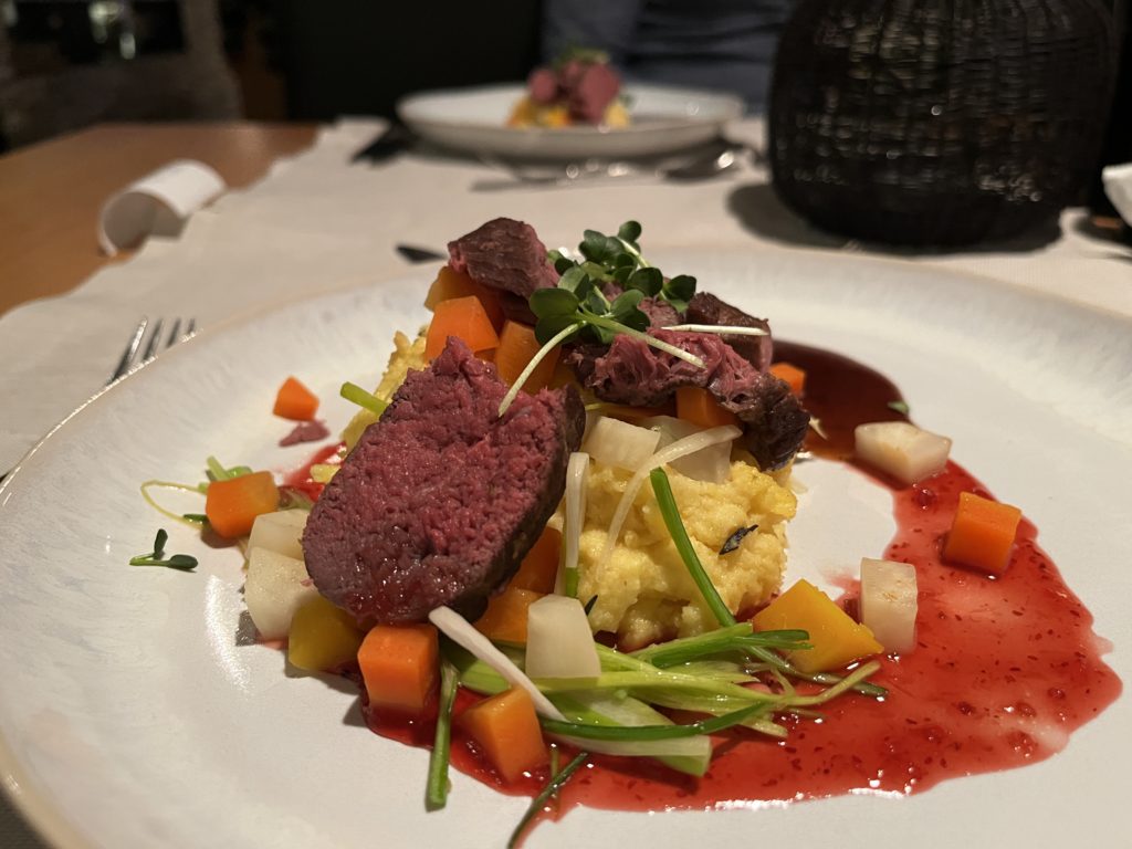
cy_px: 424
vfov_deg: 53.1
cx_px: 566
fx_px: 850
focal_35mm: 26
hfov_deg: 67.3
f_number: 1.6
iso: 500
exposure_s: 1/33
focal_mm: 5.1
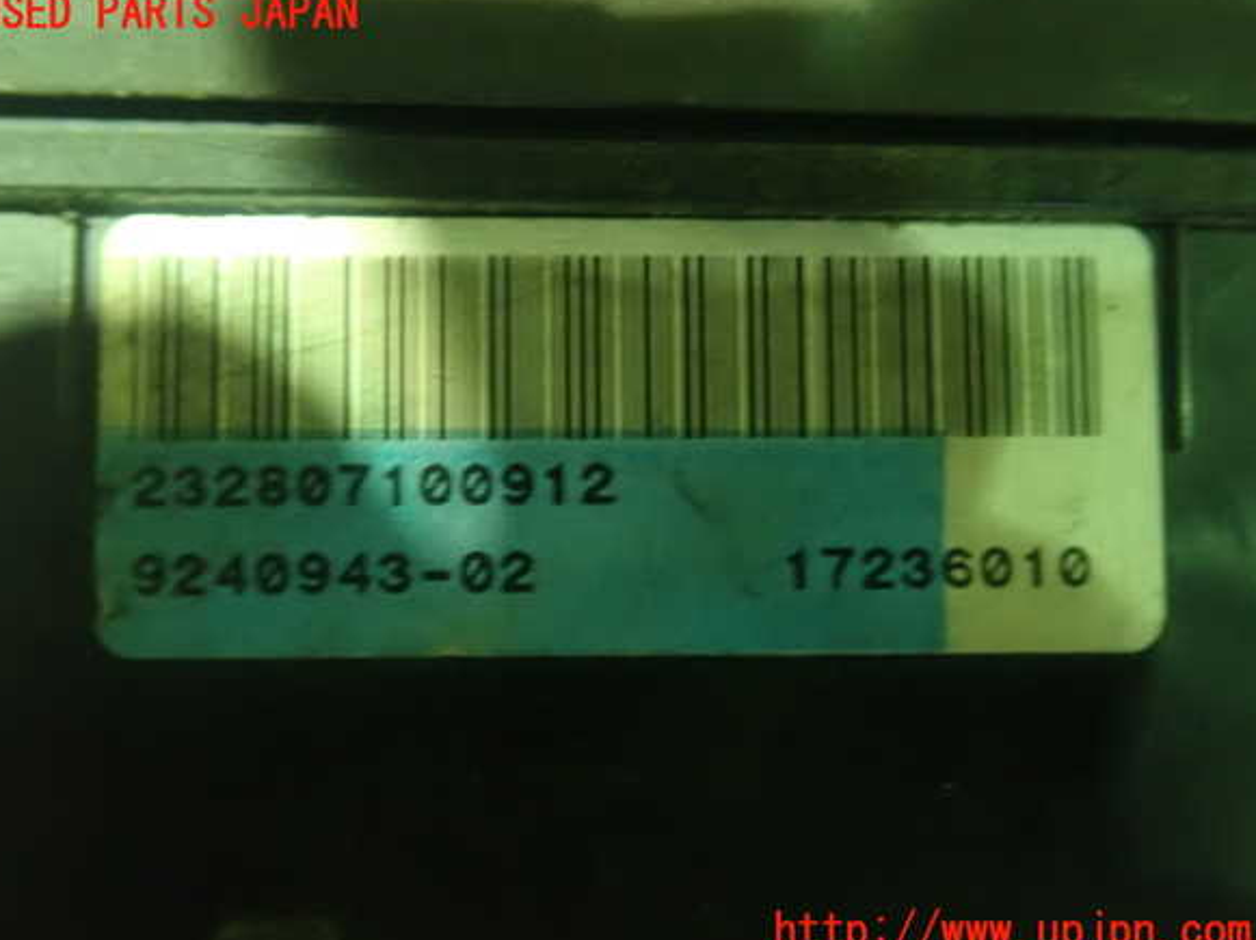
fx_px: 1124
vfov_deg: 45.4
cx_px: 614
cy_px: 473
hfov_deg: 58.4
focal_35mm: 31
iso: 1600
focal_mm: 5.5
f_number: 2.3
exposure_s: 1/15
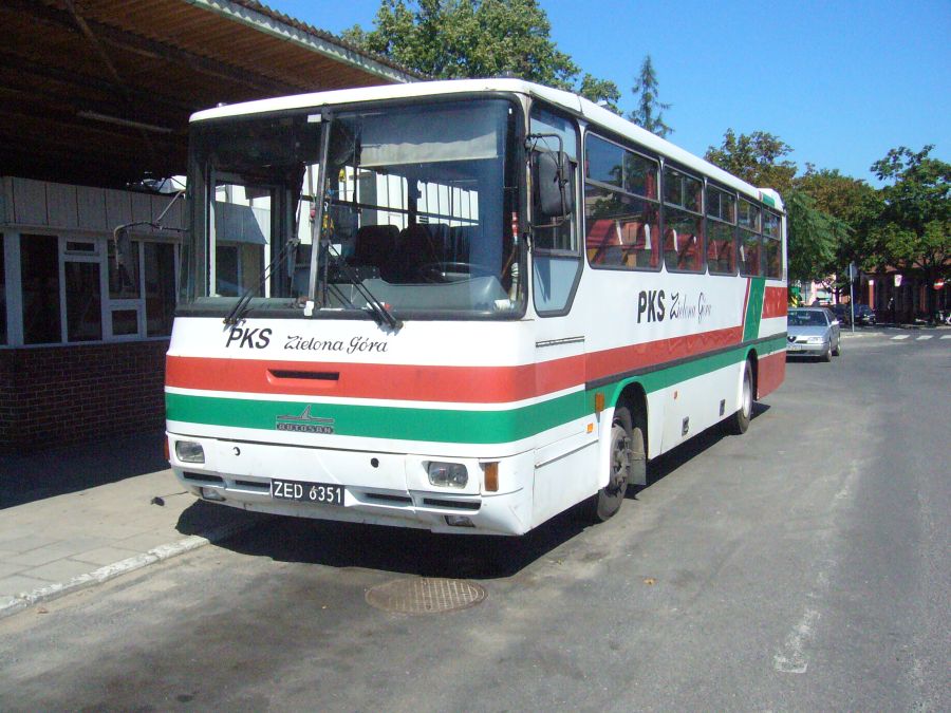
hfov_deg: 52.6
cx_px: 476
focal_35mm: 35
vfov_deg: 40.7
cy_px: 356
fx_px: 962
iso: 400
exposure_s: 1/2000
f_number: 5.6
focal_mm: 5.8
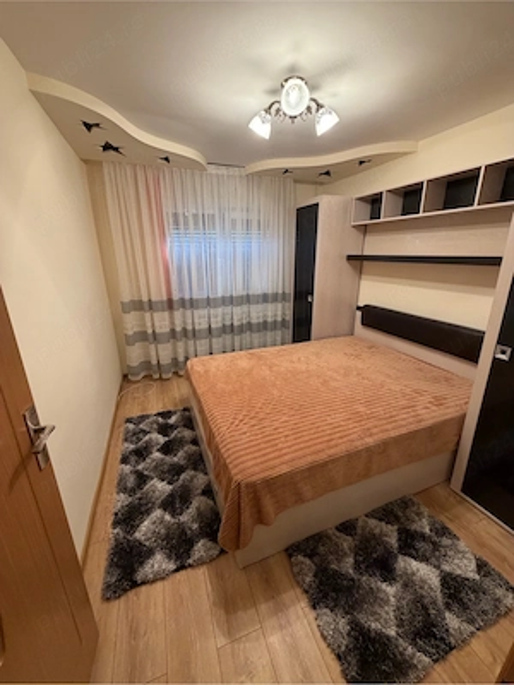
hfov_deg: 85.7
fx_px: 277
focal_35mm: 14
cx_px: 257
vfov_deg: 102.1
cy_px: 342
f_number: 2.2
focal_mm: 2.22
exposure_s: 1/100
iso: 250
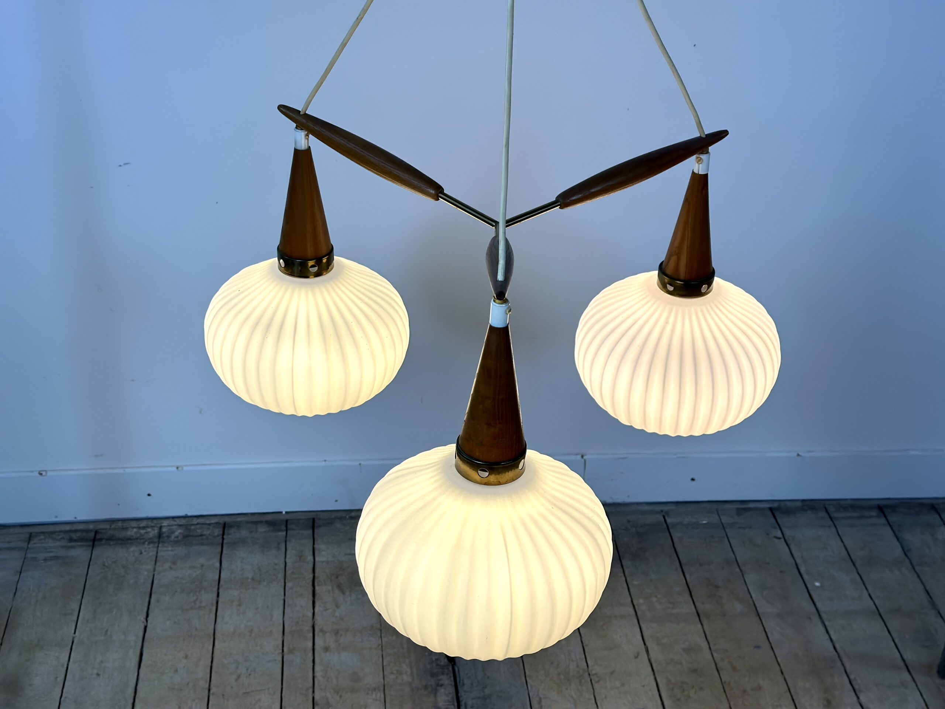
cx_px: 472
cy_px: 354
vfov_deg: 30.3
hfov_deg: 39.7
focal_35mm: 48
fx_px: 1310
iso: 80
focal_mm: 6.86
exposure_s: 1/564
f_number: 1.78
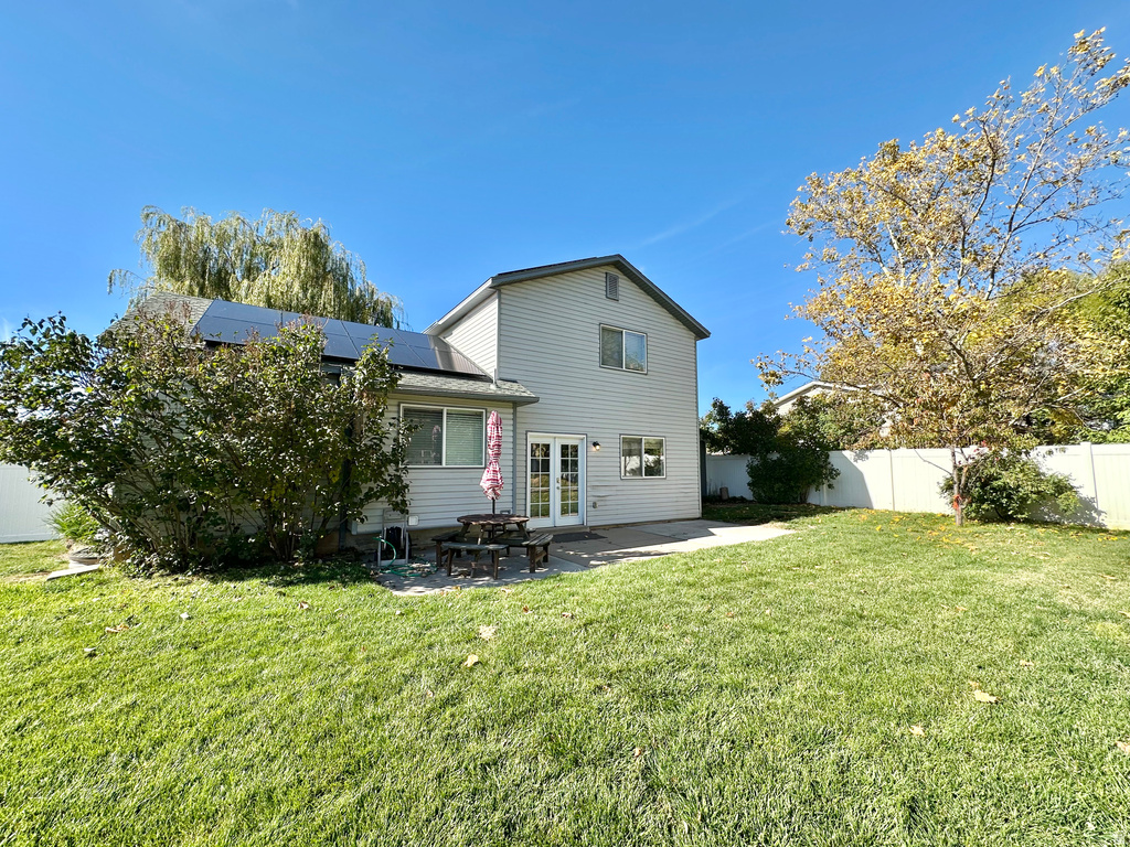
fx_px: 457
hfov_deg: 102.1
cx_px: 565
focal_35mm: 14
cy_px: 424
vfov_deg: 85.7
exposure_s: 1/849
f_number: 2.2
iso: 40
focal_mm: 2.22
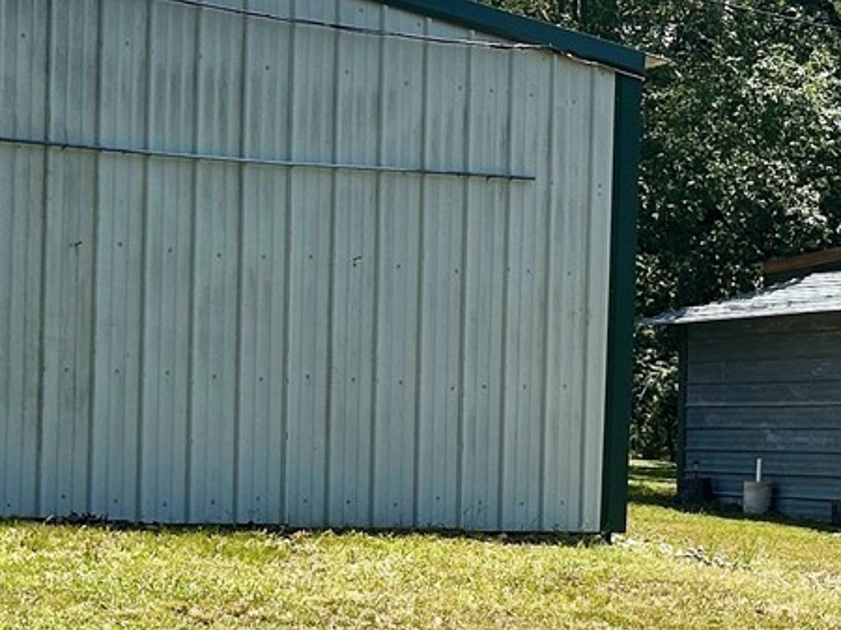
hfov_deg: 16.7
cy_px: 402
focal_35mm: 111
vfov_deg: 13.3
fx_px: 2695
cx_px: 1121
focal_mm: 5.7
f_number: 1.5
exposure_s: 1/3831
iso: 50
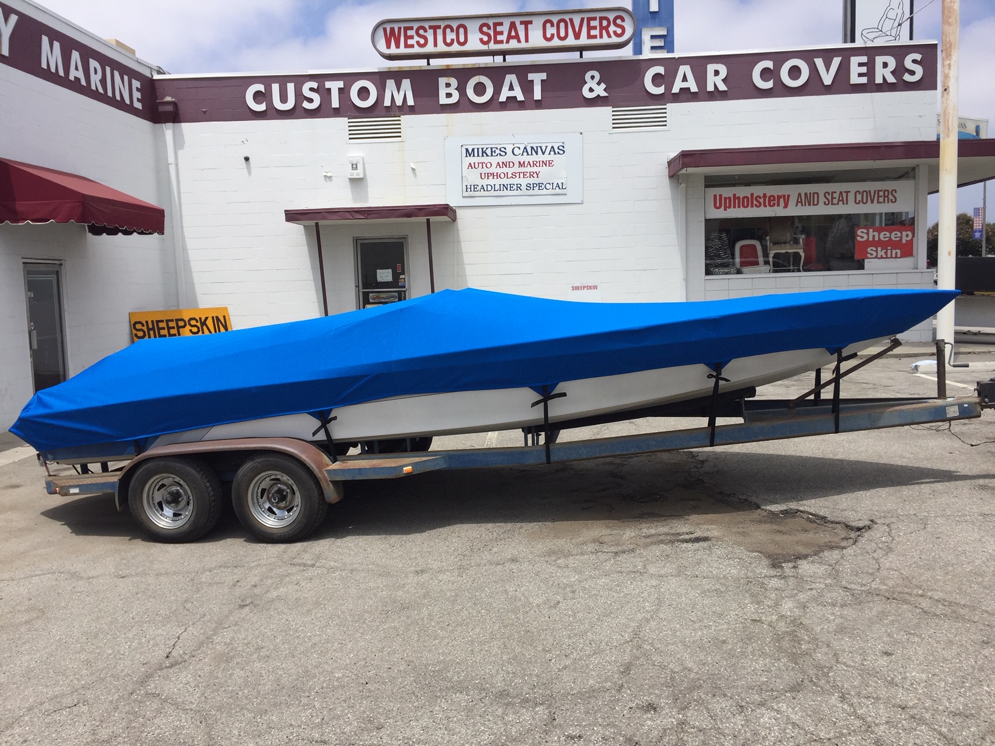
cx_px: 498
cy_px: 373
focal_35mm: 29
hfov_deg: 61.7
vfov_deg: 48.2
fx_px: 834
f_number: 2.2
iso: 32
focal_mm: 4.15
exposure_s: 1/2639
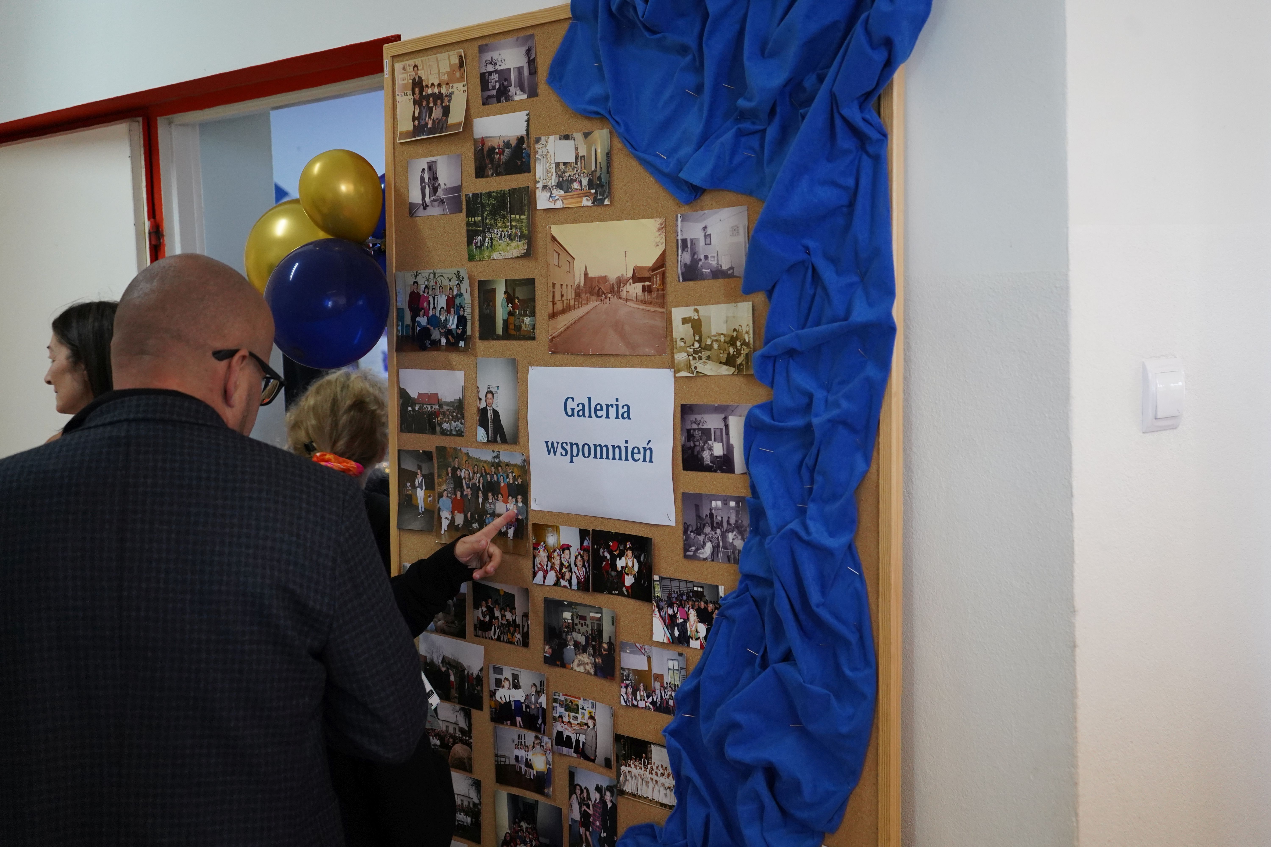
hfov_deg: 46.4
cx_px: 636
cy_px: 424
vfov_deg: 31.9
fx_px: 1483
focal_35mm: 42
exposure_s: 1/160
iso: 3200
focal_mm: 42
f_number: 4.5
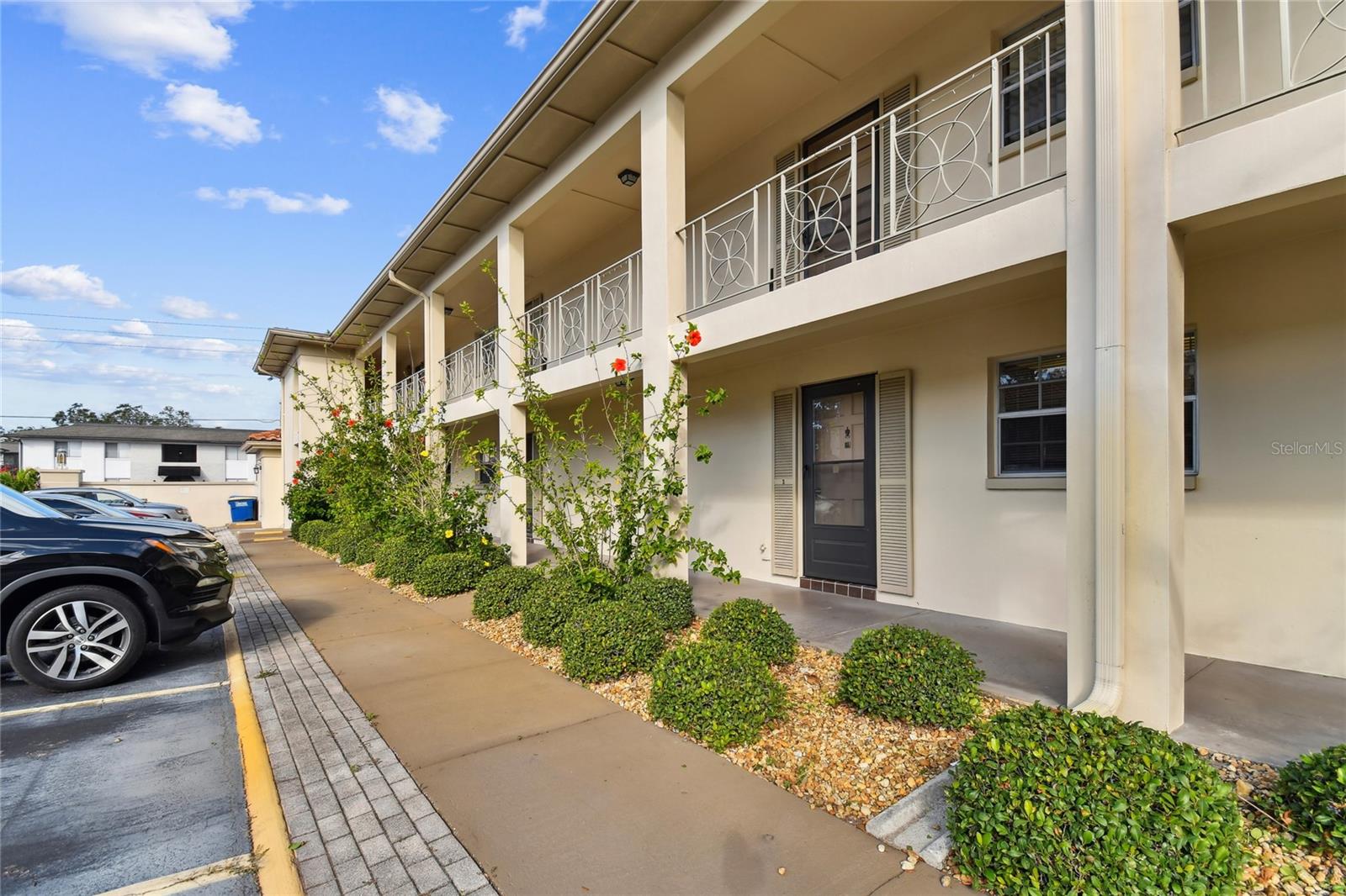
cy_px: 448
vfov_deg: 77.3
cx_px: 673
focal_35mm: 15
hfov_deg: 100.4
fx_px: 561
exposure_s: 1/200
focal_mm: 10
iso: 100
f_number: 8
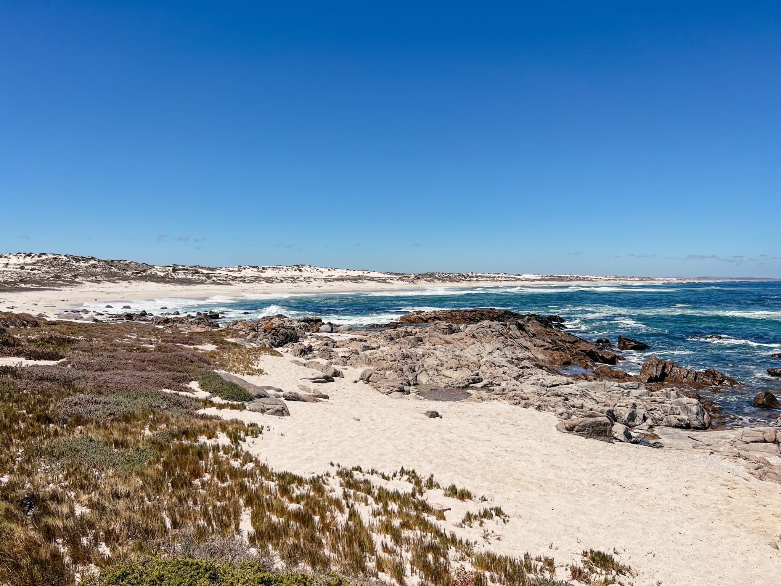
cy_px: 293
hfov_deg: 67.3
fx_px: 587
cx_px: 390
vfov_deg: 53.1
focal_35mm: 26
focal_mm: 5.7
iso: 50
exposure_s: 1/9400
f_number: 1.5
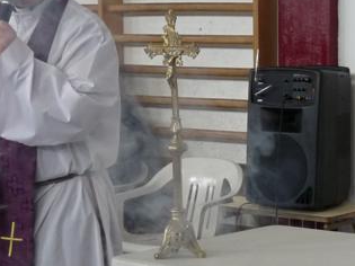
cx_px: 332
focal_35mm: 117
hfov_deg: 16.6
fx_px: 1199
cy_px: 218
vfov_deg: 12.6
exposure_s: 1/30
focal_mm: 5.9
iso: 200
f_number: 3
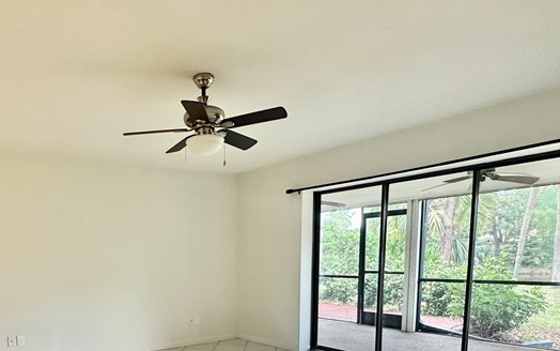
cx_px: 171
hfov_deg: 62.4
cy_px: 315
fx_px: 443
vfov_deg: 40.1
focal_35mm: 29
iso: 200
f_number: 2.2
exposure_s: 1/120
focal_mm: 2.22
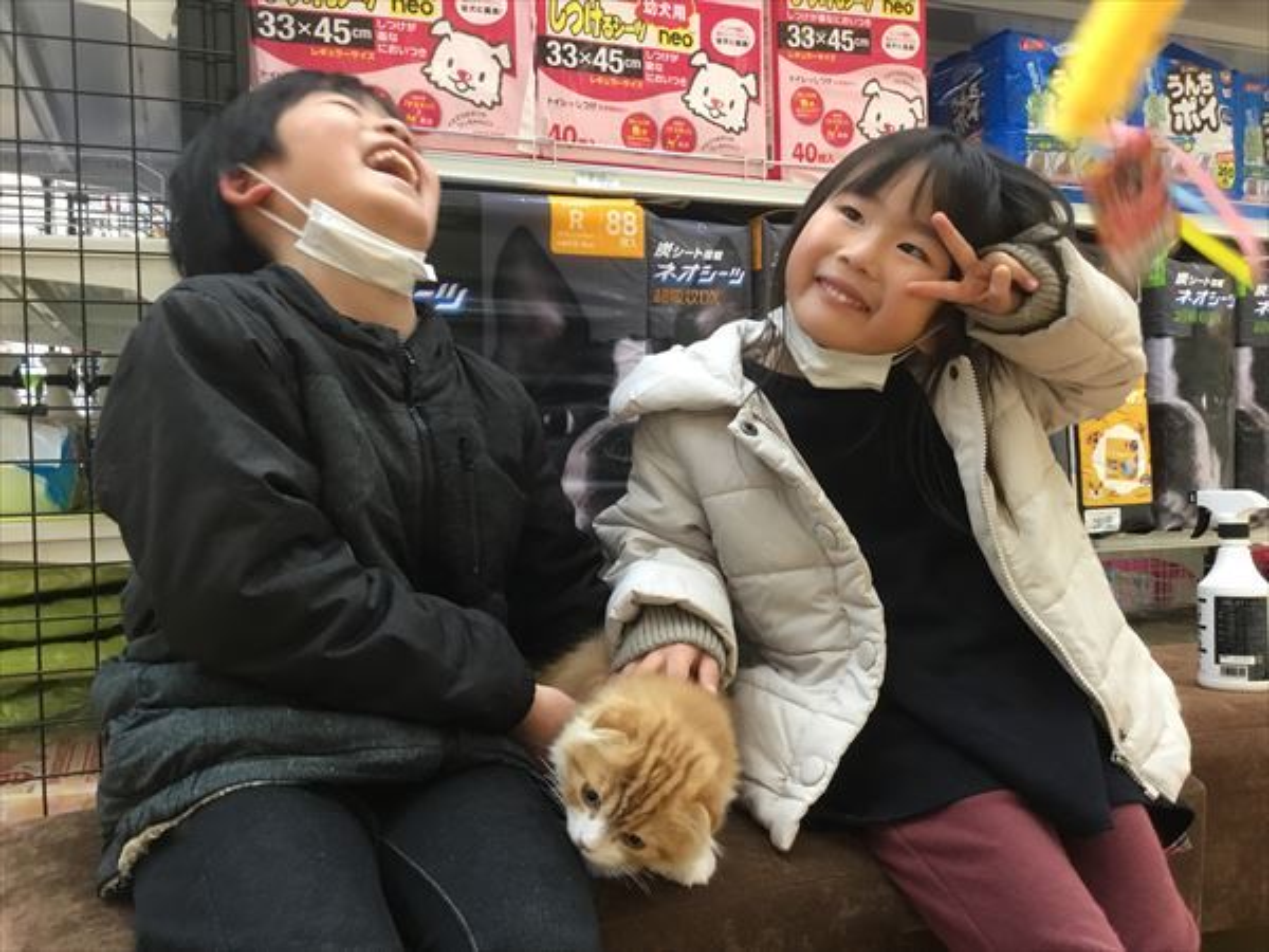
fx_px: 1136
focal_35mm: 31
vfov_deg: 45.4
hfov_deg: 58.4
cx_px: 634
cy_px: 476
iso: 125
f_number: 2.4
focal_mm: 3.3
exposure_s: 1/30
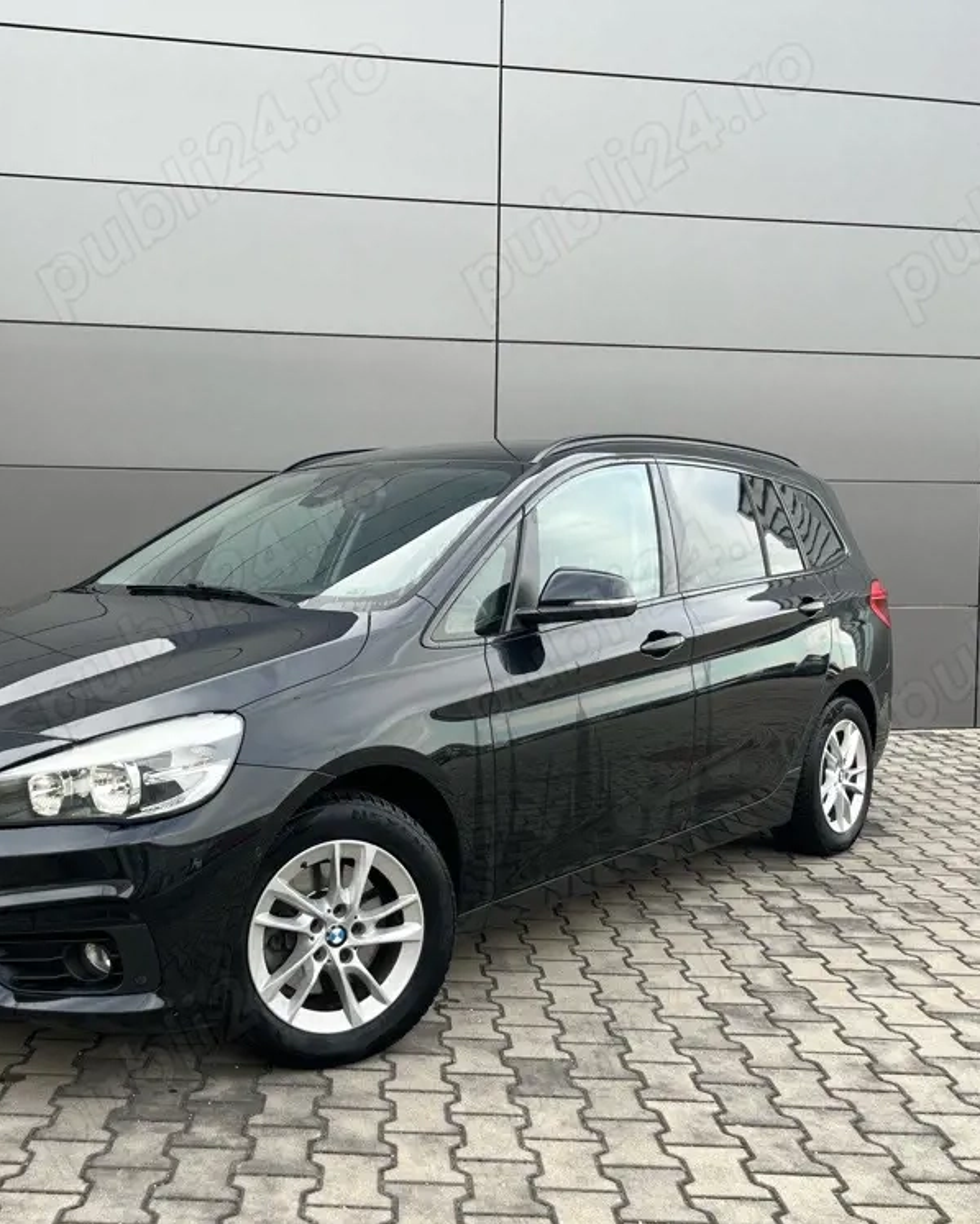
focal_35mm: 34
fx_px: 1232
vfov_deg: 52.8
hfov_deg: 42.7
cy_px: 614
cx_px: 320
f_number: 1.6
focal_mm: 5.1
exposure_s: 1/153
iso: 40
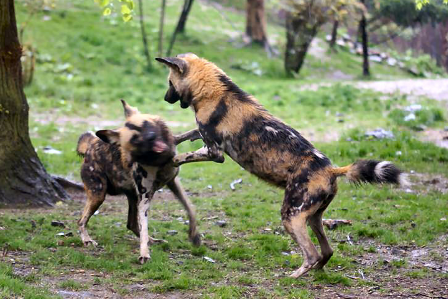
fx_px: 1854
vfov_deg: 9.2
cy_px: 158
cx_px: 212
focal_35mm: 149
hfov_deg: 13.8
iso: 400
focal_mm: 90
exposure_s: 1/125
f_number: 2.8
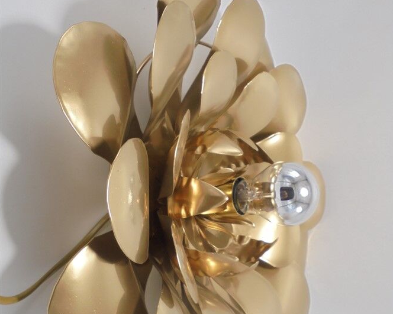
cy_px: 186
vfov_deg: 33.3
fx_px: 523
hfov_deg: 41.2
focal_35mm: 45
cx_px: 197
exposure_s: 1/50
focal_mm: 6.1
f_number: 4
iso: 100
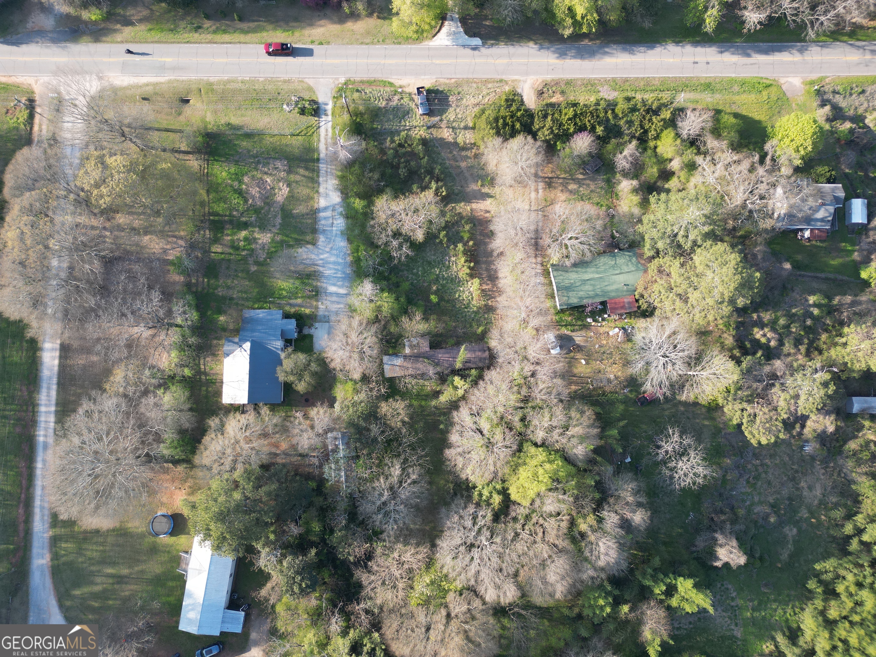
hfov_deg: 71.6
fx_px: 607
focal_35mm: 24
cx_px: 438
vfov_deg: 56.8
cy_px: 328
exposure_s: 1/400
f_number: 1.7
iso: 130
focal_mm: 6.72
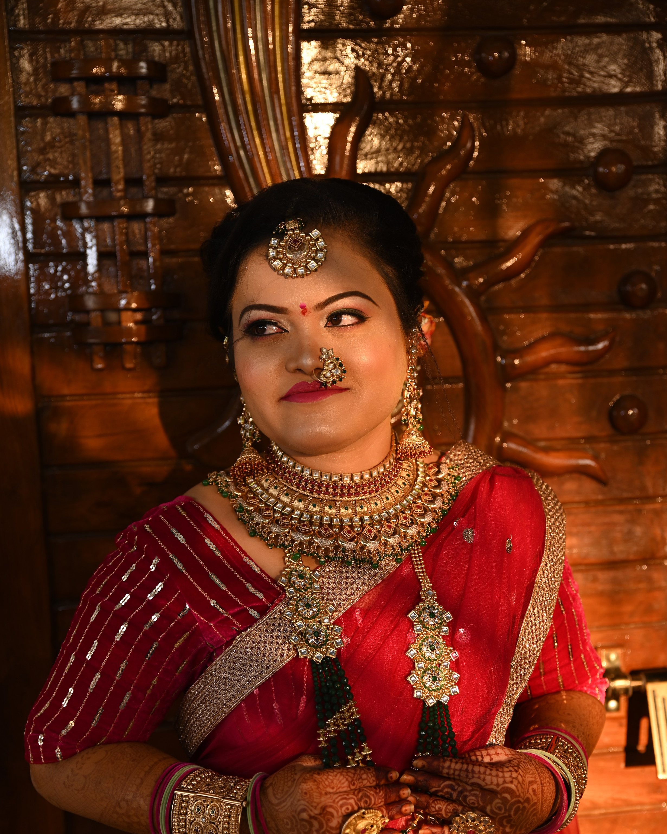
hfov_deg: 25.0
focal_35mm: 61
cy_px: 510
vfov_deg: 30.9
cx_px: 330
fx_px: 1505
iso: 100
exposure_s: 1/160
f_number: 2.8
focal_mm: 52
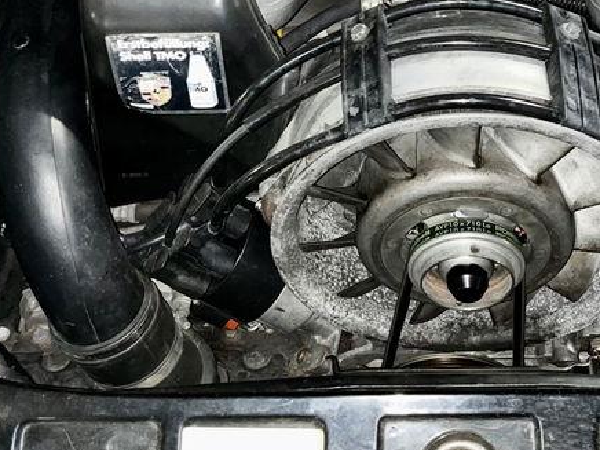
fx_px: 1057
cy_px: 96
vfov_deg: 23.7
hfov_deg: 31.4
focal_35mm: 61
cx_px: 403
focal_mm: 5.1
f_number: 1.6
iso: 50
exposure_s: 1/4
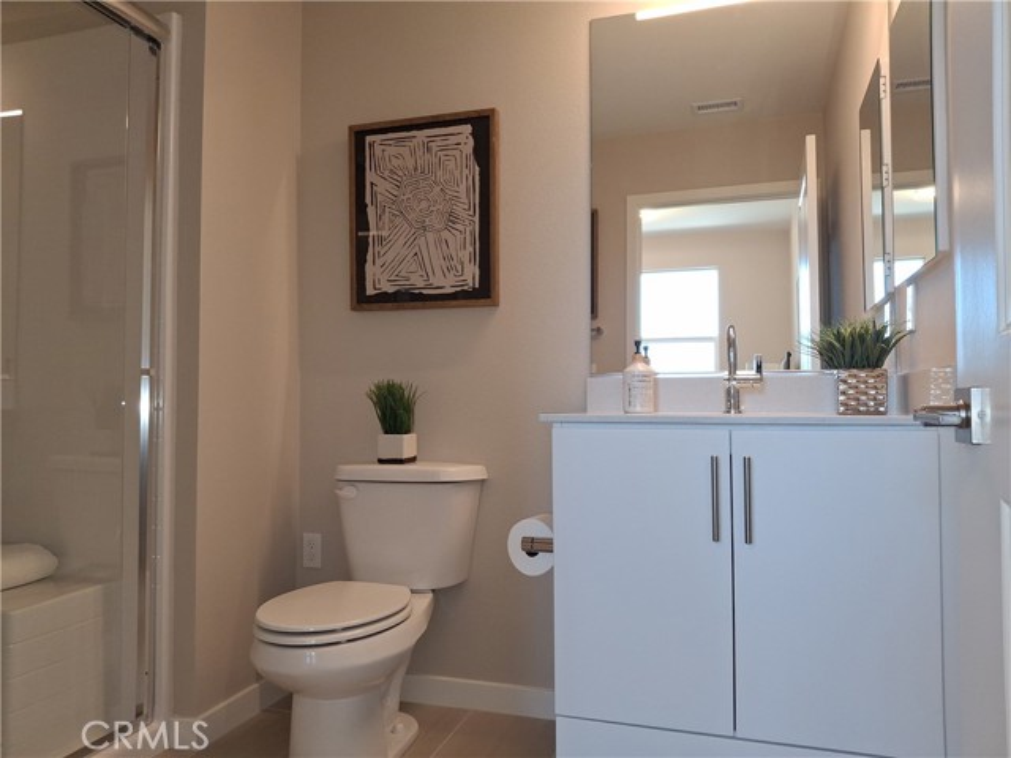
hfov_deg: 69.4
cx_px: 506
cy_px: 379
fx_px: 730
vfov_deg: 54.9
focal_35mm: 25
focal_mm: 4.69
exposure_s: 1/120
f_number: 1.8
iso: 25
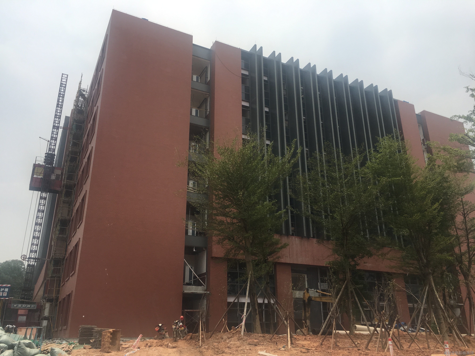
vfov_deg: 48.2
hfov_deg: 61.7
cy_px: 178
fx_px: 398
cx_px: 238
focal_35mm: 29
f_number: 2.2
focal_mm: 4.15
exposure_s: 1/1508
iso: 25
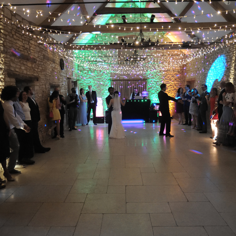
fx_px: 224
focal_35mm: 29
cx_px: 118
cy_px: 111
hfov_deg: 55.6
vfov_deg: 55.6
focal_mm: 5.1
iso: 1600
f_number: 1.8
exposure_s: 1/50
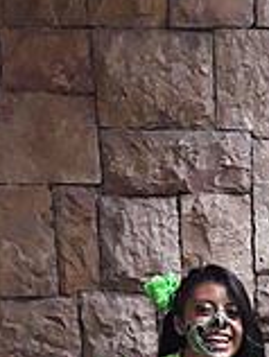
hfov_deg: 16.5
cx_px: 348
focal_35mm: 85
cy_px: 536
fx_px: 878
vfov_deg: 19.9
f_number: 1.9
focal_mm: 3.7
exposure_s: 1/24
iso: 200
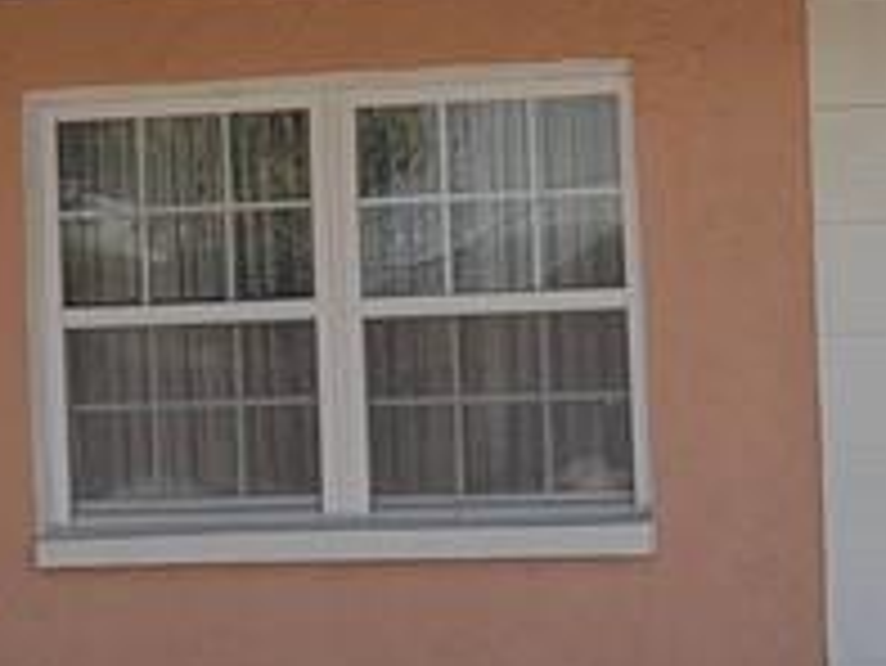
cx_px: -85
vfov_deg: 6.0
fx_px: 6377
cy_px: 45
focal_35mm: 249
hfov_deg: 7.9
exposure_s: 1/6536
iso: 64
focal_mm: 6.76
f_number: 1.78
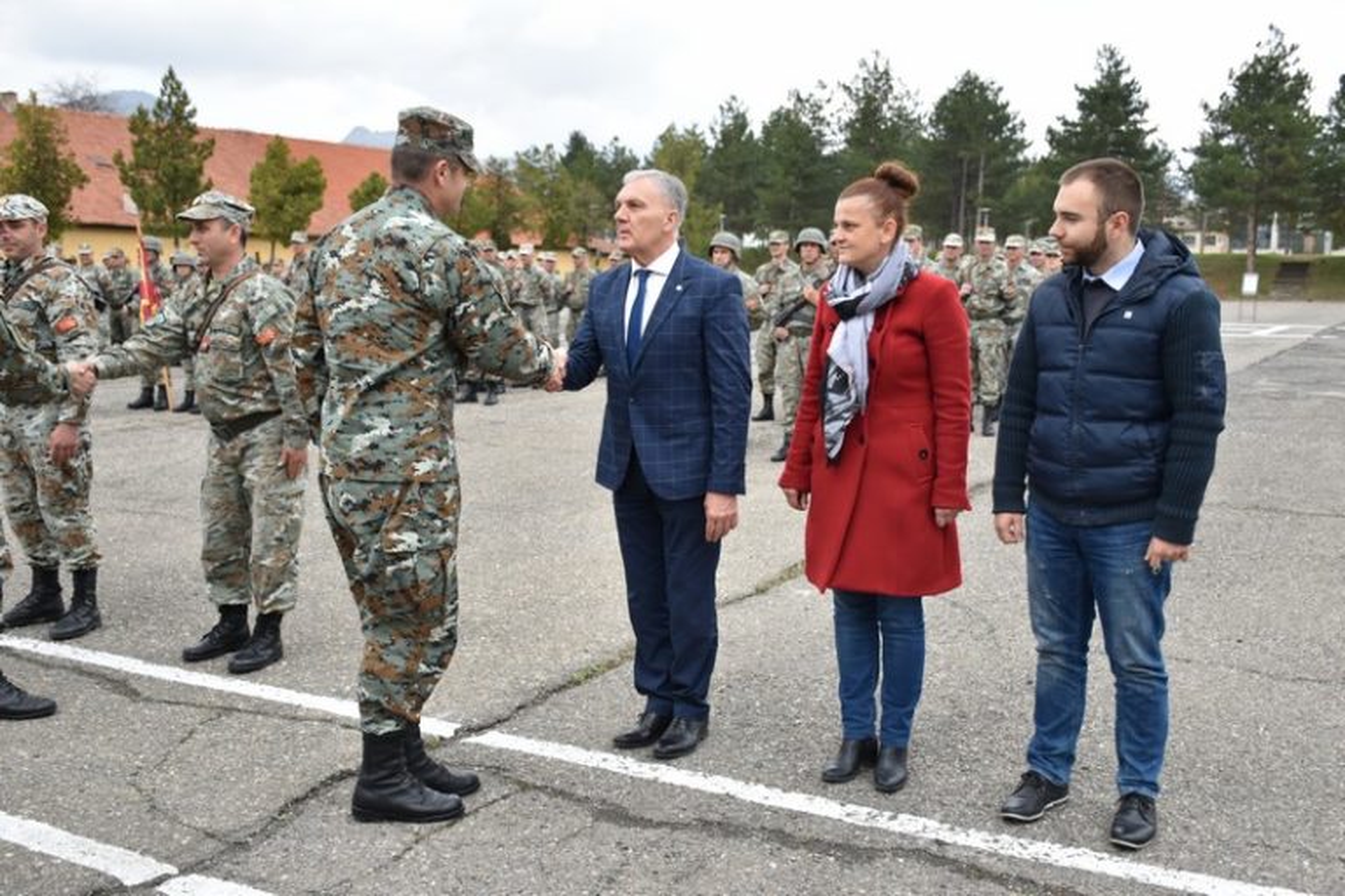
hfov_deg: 53.1
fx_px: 1345
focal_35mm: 36
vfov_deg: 36.9
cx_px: 672
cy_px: 448
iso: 400
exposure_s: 1/1000
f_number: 4
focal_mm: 24
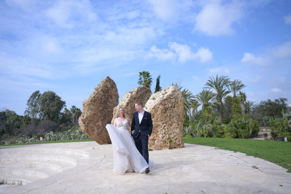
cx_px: 146
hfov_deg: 69.4
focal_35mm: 26
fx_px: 210
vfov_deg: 49.6
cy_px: 97
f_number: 3.5
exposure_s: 1/1600
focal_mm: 26
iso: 125
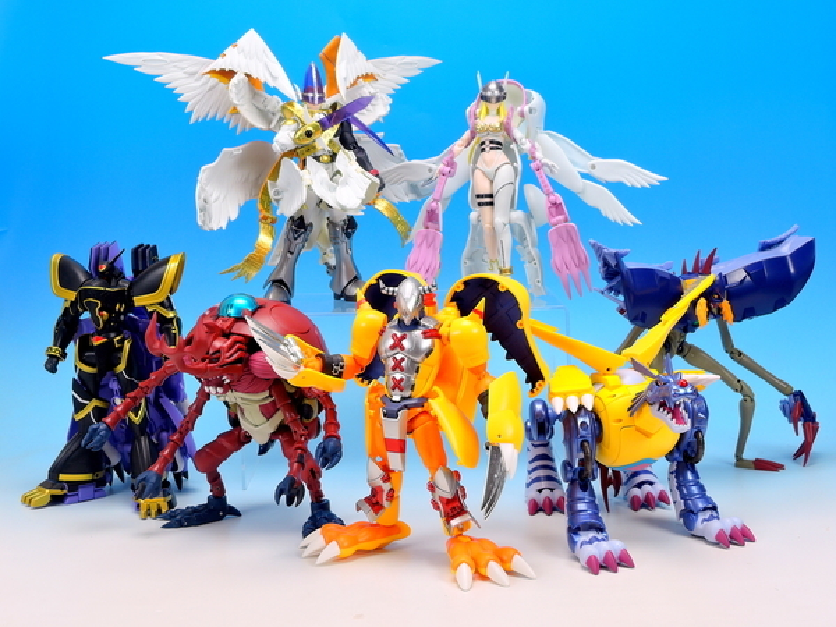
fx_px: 1328
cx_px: 418
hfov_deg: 34.9
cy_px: 314
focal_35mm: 55
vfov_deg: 26.6
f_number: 7.1
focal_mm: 11.8
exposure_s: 1
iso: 80
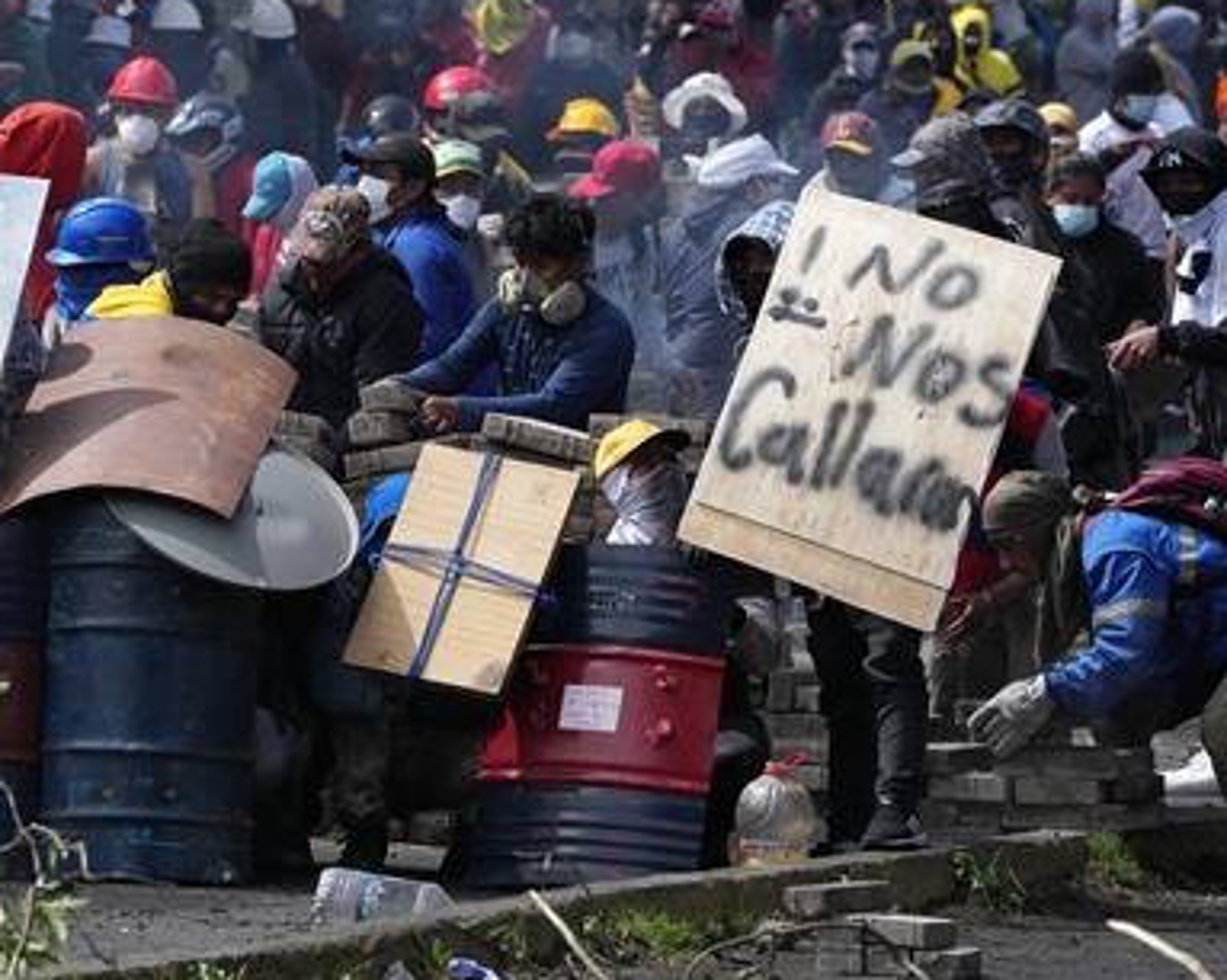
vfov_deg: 3.5
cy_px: 501
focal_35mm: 440
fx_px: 15970
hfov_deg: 4.4
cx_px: 375
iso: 4000
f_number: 10
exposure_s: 1/5000
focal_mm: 276
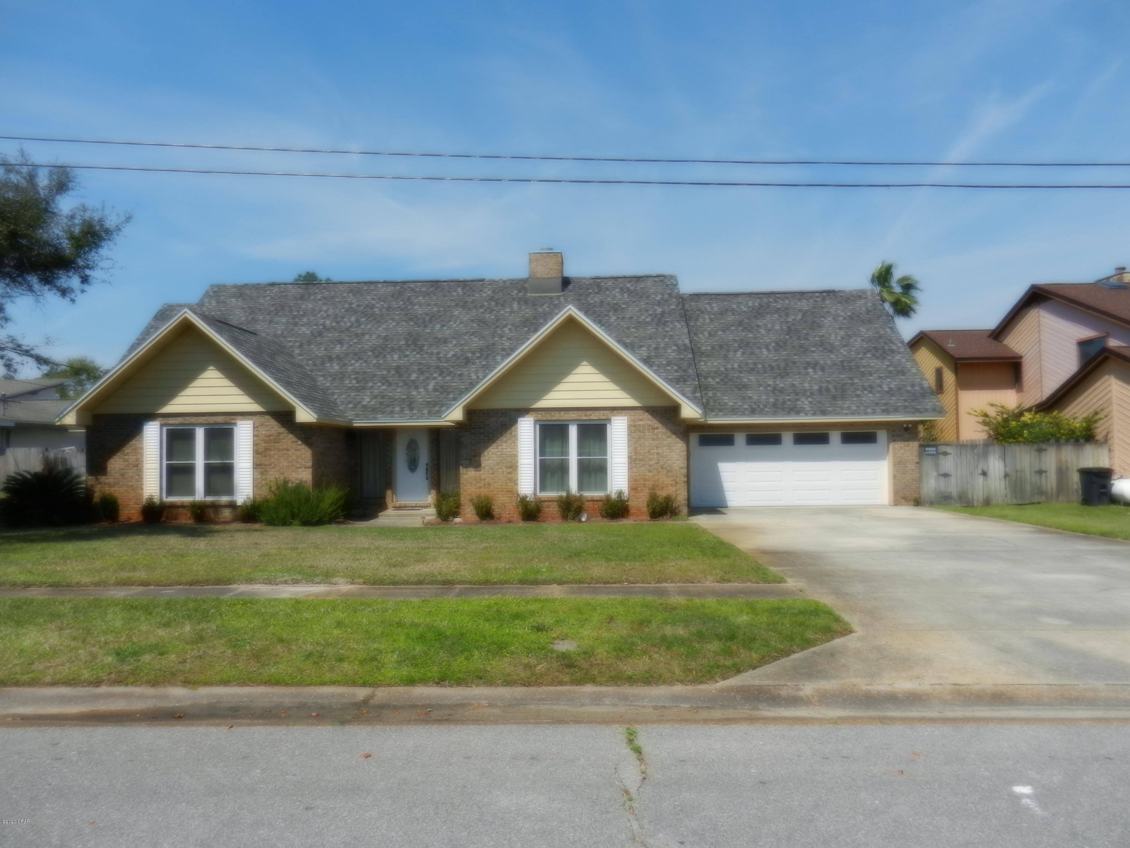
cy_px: 424
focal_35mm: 25
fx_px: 816
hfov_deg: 69.4
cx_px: 565
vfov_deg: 54.9
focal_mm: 4.5
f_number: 7
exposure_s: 1/500
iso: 160
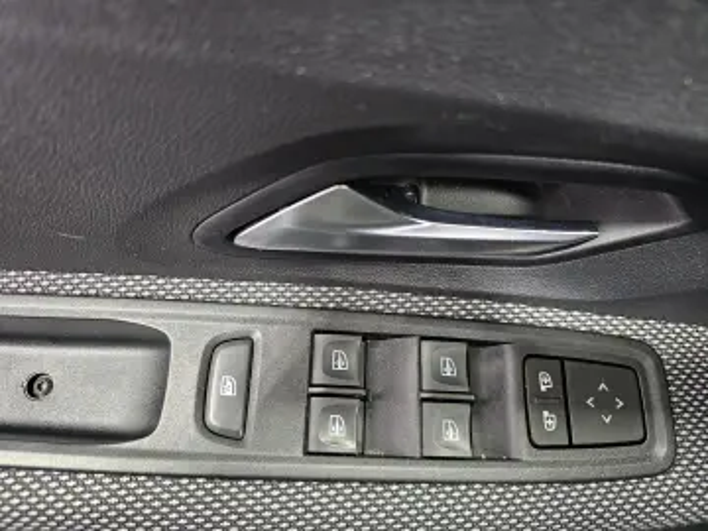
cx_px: 354
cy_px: 266
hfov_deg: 73.9
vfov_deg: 58.9
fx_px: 470
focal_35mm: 23
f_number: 1.7
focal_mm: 6.3
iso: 800
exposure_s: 1/50
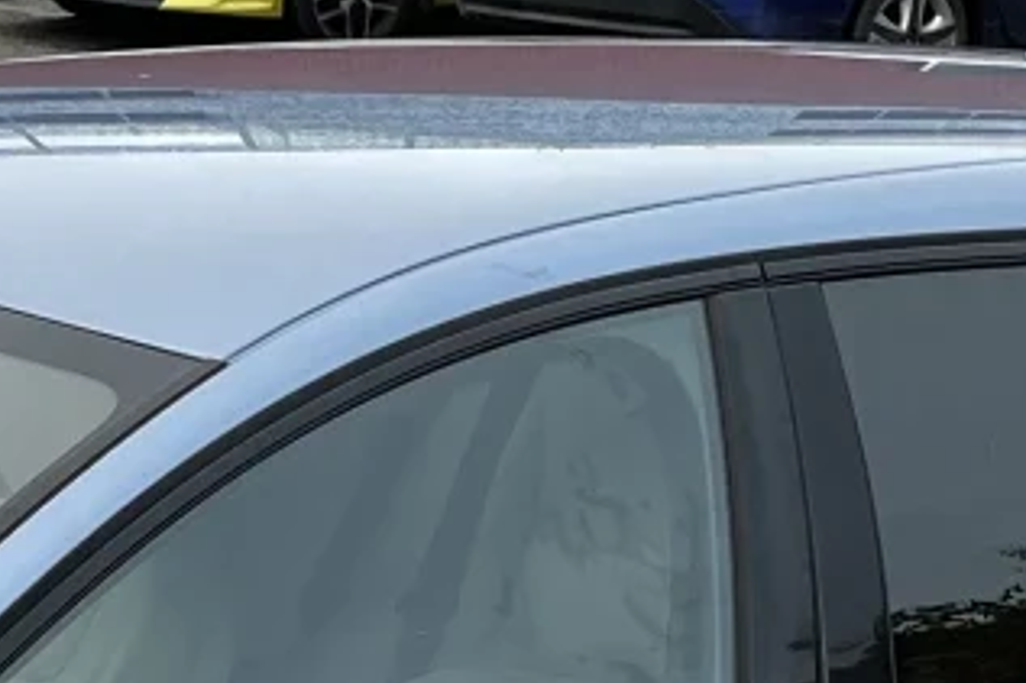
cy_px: 732
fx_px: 4671
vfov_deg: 8.3
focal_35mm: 164
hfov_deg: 12.4
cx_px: 13
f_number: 1.6
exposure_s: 1/121
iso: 40
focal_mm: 5.1
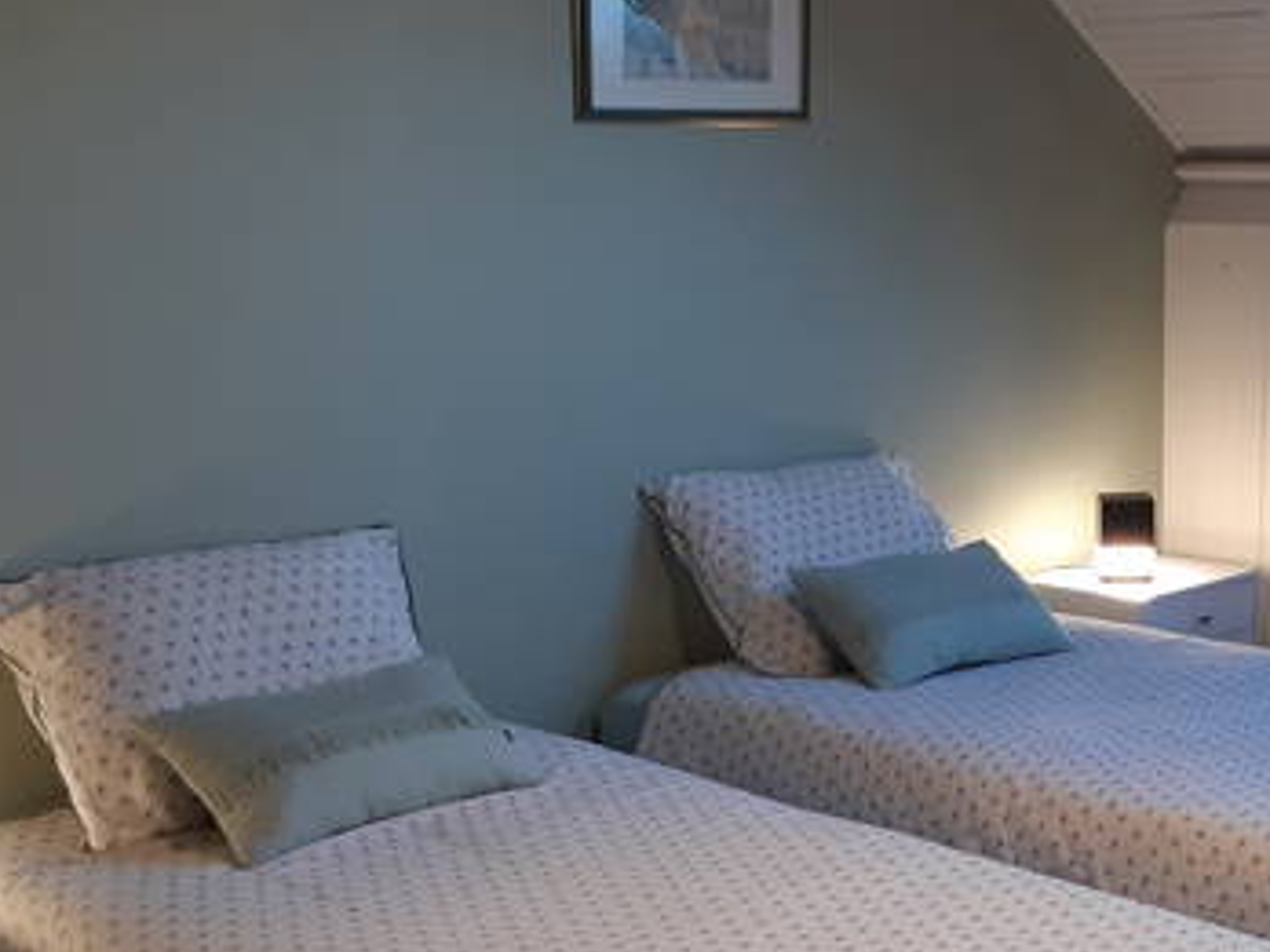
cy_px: 554
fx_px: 2165
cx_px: 759
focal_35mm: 59
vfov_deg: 24.8
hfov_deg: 32.6
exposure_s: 1/50
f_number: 1.7
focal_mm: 3.93
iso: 160
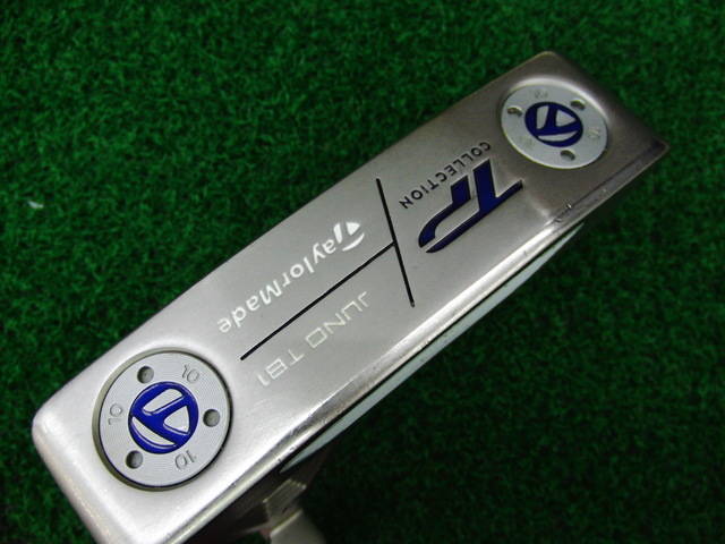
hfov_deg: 50.1
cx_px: 362
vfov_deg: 38.7
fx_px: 775
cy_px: 272
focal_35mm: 37
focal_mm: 6.42
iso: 400
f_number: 3.6
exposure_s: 1/80
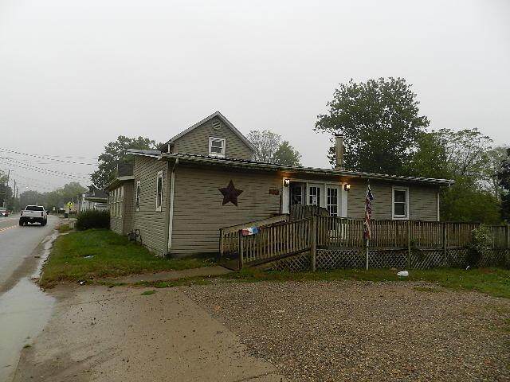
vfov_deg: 58.9
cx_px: 255
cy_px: 191
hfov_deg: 73.9
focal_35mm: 23
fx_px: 339
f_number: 3.4
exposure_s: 1/200
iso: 160
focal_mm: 4
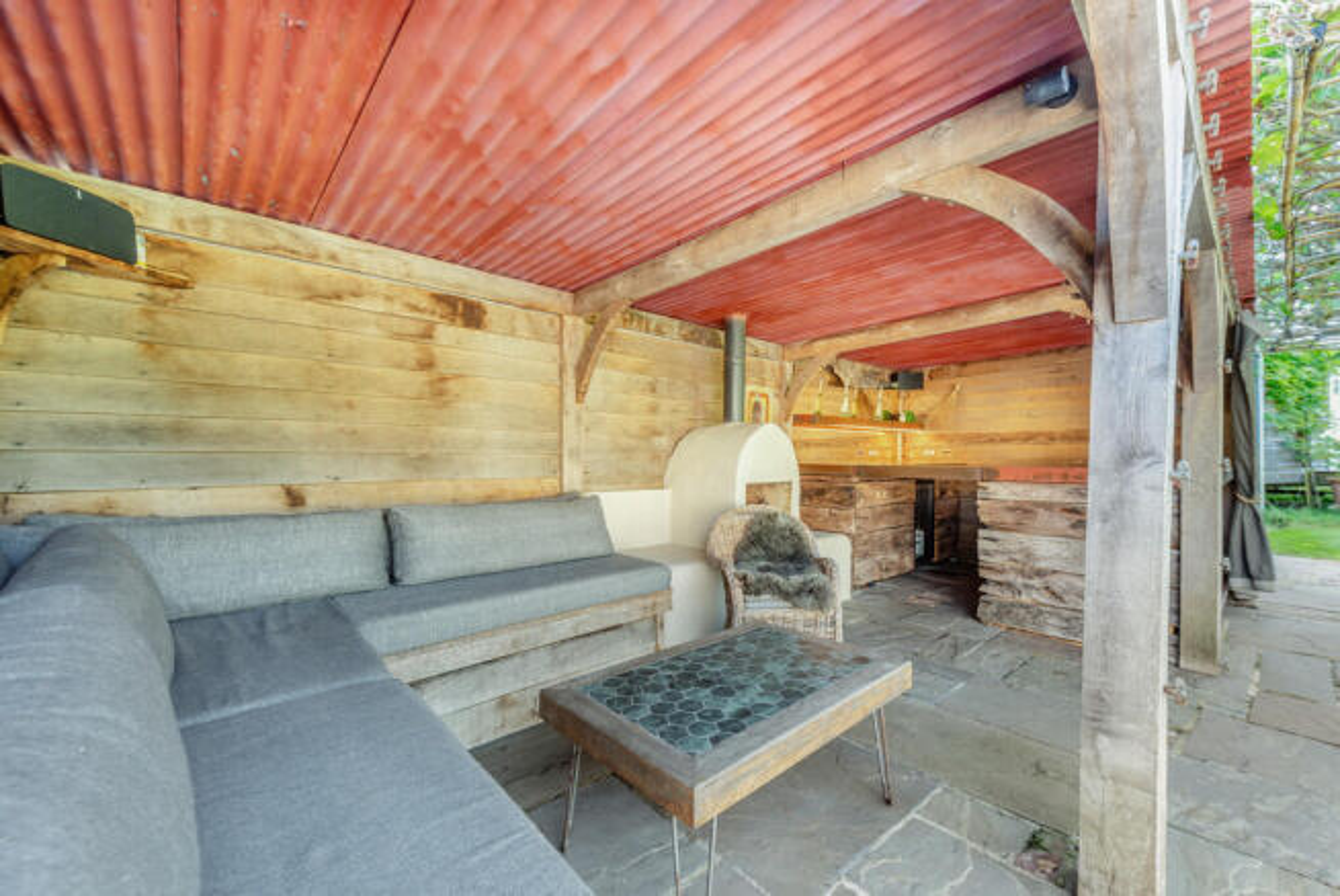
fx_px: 521
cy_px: 448
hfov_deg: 104.2
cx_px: 670
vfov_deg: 81.3
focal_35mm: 14
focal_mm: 14
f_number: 8
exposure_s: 1/8
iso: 100
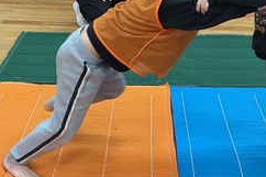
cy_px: 123
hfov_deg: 25.0
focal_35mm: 81
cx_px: 156
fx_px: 598
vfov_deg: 16.8
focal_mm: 3
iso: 50
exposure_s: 1/60
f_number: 1.8
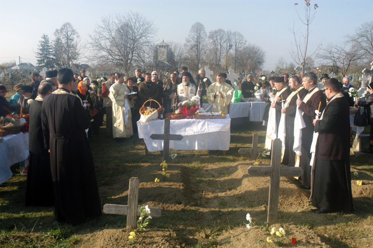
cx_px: 186
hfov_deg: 51.3
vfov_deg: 35.4
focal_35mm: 38
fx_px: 388
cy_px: 124
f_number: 9
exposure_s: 1/320
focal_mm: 25
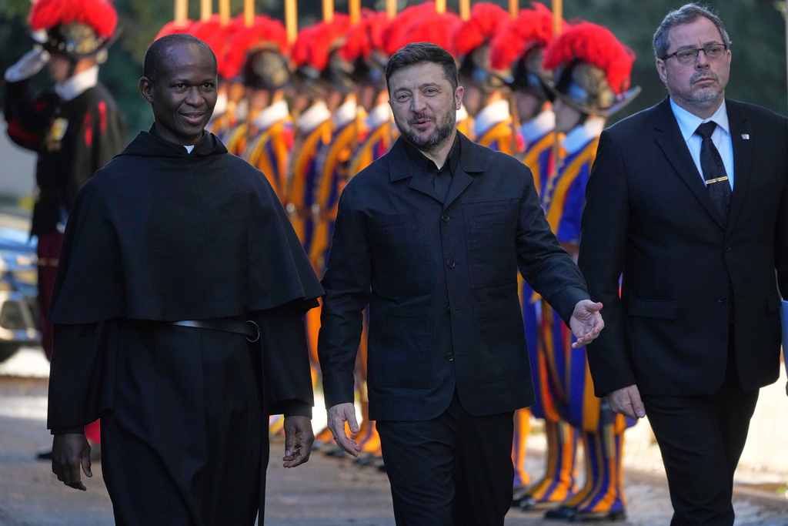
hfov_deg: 8.0
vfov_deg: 5.4
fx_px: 5604
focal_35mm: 256
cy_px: 263
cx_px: 394
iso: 3200
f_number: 5.6
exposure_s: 1/1250
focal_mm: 256
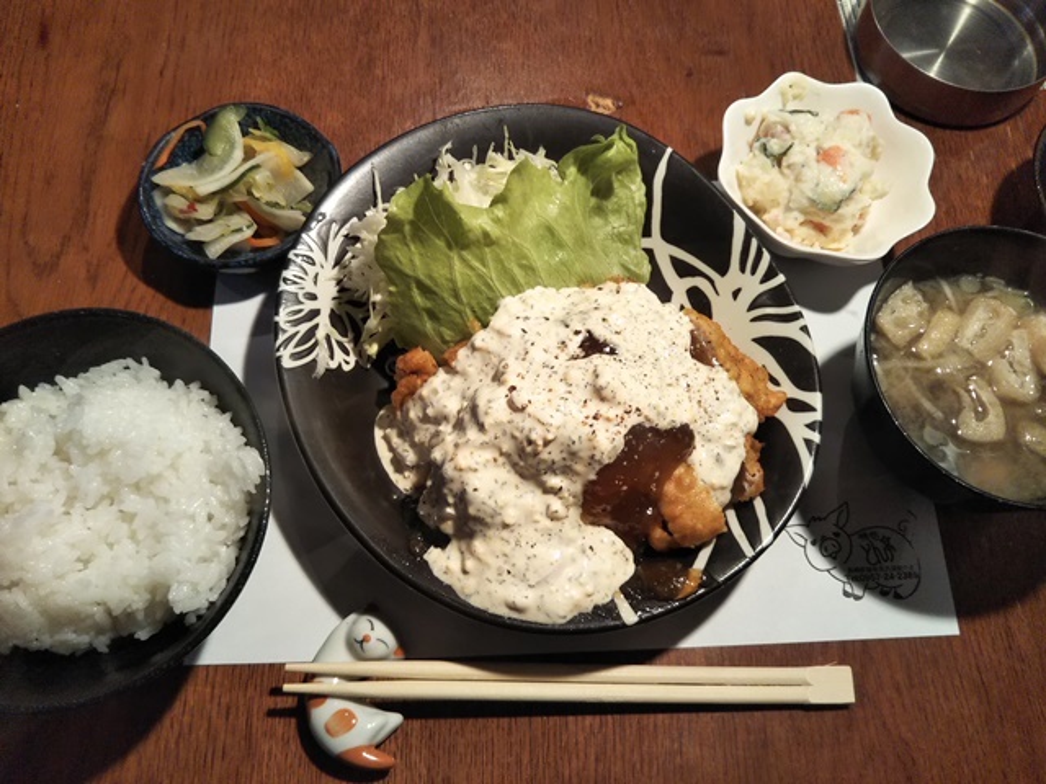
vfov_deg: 46.8
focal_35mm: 30
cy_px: 392
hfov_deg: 60.0
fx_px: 907
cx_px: 523
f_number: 2.2
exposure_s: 1/30
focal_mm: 4
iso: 80
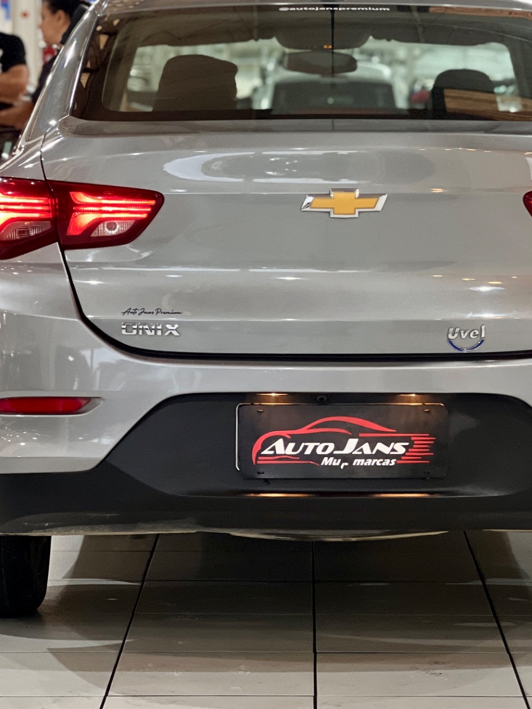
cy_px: 292
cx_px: 327
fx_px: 2705
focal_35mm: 132
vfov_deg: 14.9
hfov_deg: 11.2
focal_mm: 9
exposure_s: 1/40
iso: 400
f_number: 2.8
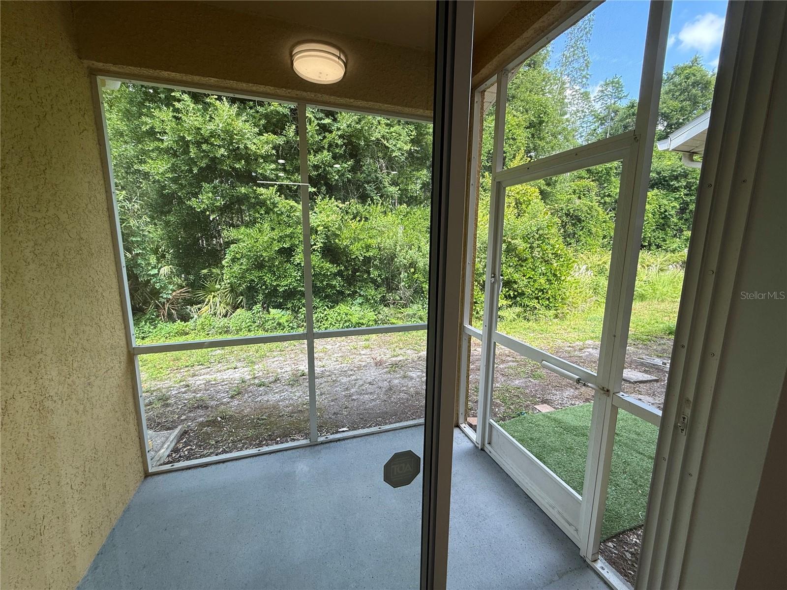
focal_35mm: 14
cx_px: 394
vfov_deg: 85.7
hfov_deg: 102.1
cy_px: 295
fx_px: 318
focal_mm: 2.22
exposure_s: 1/120
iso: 64
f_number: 2.2
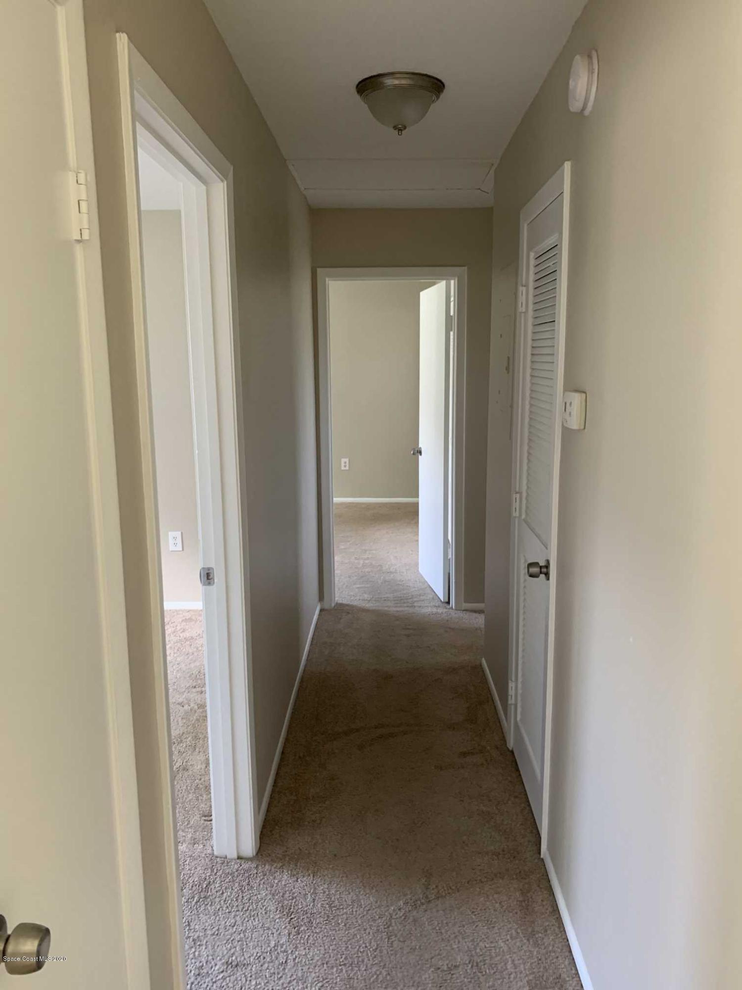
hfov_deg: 53.1
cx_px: 371
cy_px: 495
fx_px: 743
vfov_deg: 67.3
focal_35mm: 26
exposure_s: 1/60
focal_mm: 4.25
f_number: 1.8
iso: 320
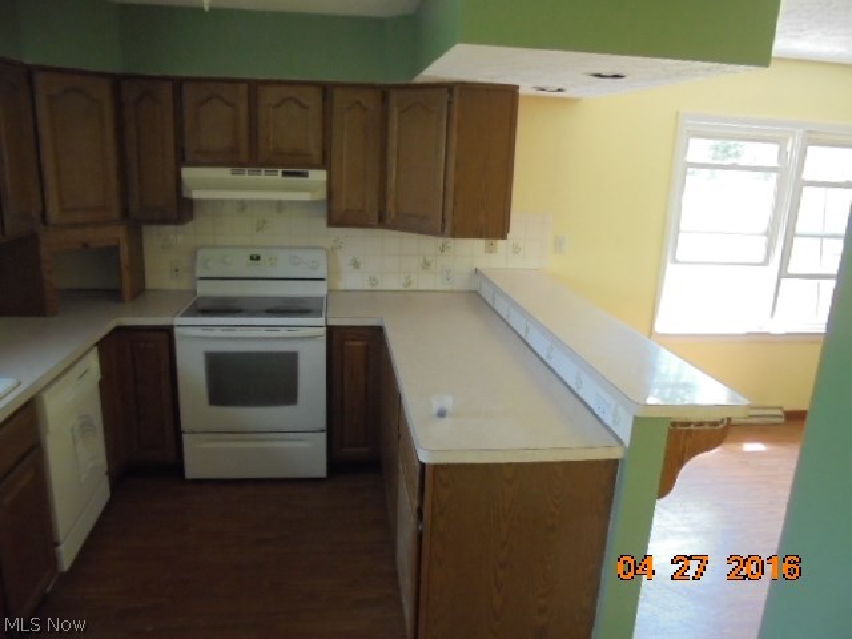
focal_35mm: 26
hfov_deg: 67.3
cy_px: 320
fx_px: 640
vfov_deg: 53.1
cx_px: 426
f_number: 3.5
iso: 400
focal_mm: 4.6
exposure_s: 1/30
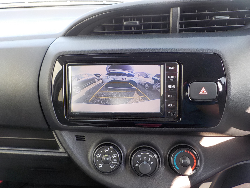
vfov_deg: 46.8
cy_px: 94
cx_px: 125
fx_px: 217
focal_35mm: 30
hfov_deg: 60.0
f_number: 3.3
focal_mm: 4.1
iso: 125
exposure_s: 1/60
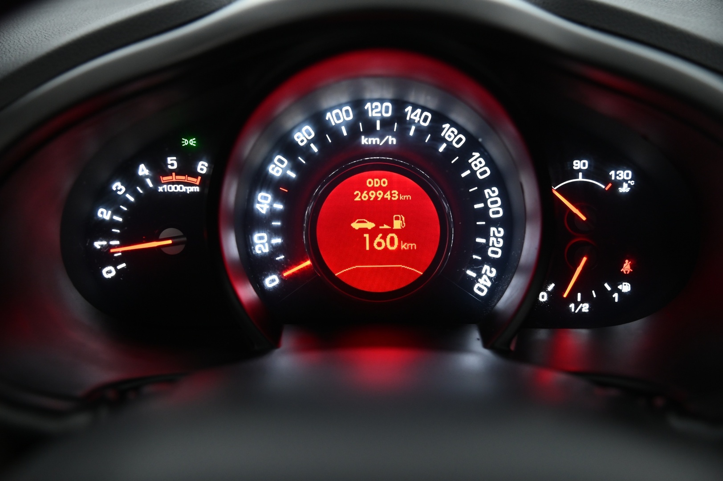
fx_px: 803
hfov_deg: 48.5
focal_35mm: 40
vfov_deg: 33.3
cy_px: 240
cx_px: 362
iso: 2000
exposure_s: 1/30
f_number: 4
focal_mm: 40
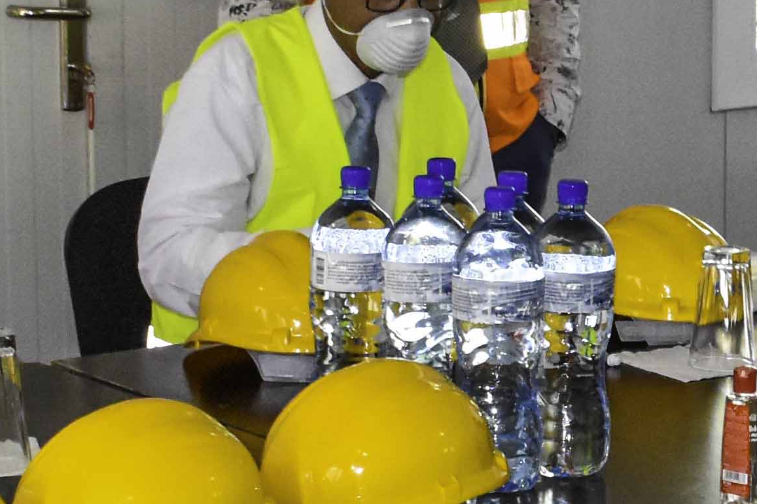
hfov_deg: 14.4
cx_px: 778
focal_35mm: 140
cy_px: 233
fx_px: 2943
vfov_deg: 9.8
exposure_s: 1/160
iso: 2000
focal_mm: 18
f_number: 6.3
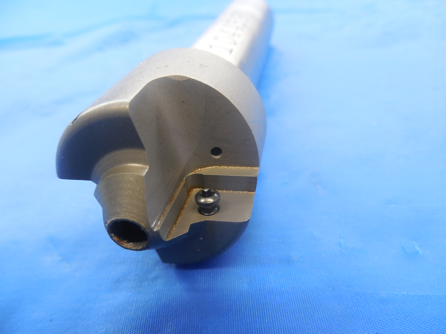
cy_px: 167
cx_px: 223
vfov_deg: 54.9
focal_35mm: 25
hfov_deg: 69.4
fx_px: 322
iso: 125
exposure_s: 1/40
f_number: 3.3
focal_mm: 4.5
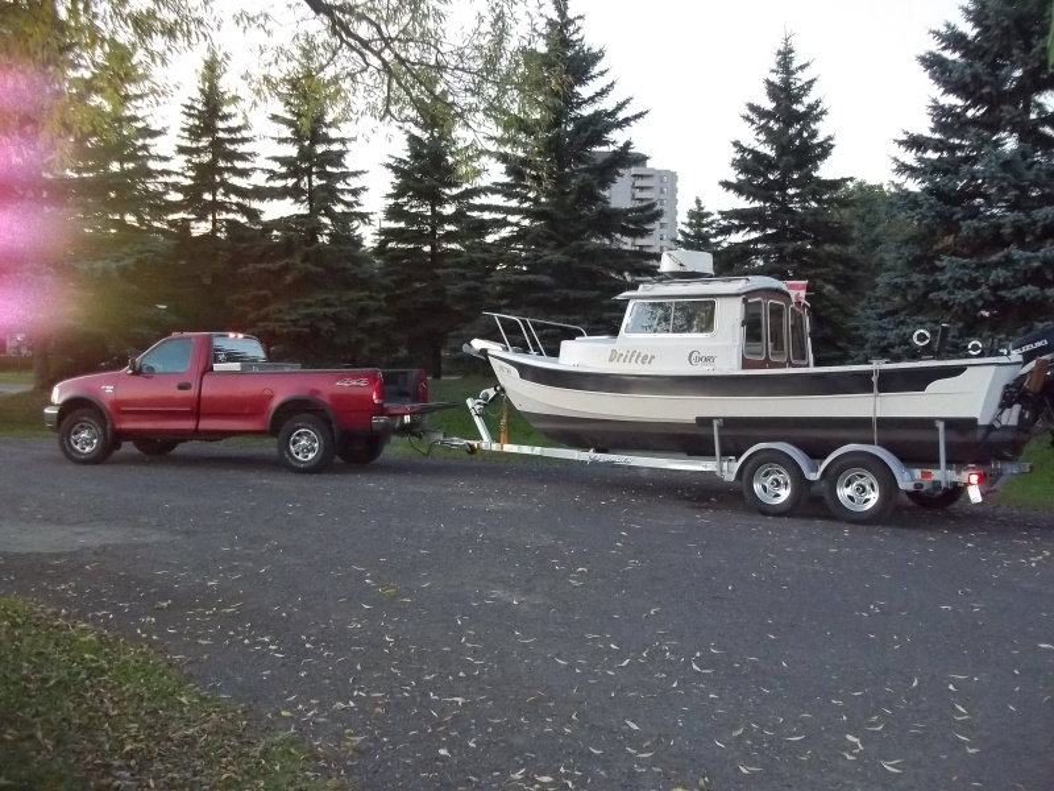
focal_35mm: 32
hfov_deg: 56.8
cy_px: 396
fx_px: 974
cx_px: 527
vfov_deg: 44.2
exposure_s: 1/60
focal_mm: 5.7
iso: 400
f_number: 2.9
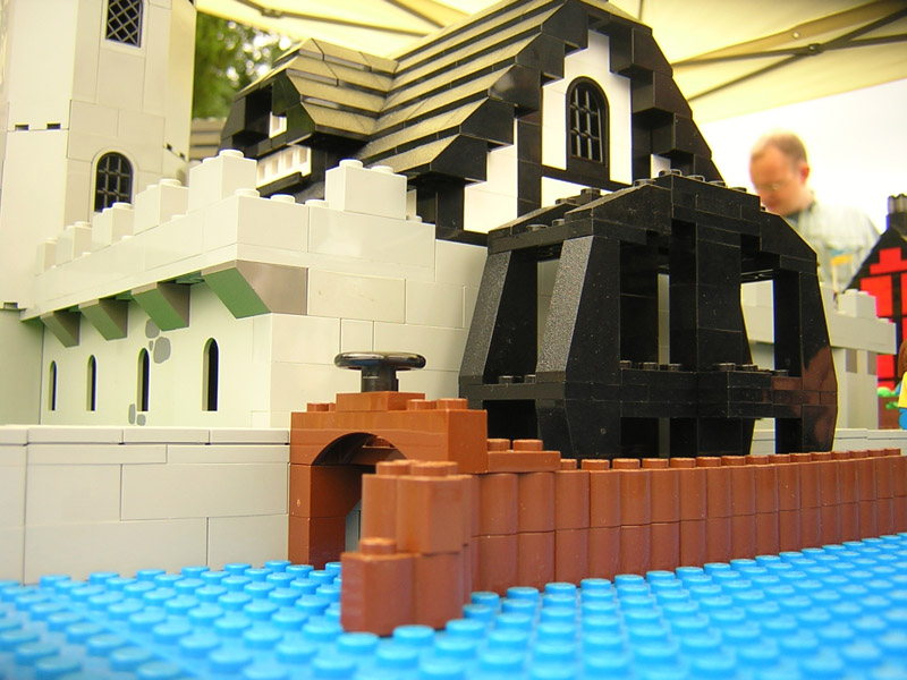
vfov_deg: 39.7
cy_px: 340
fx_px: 943
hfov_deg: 51.4
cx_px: 454
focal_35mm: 36
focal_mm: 4.7
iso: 100
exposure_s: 1/197
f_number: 2.6
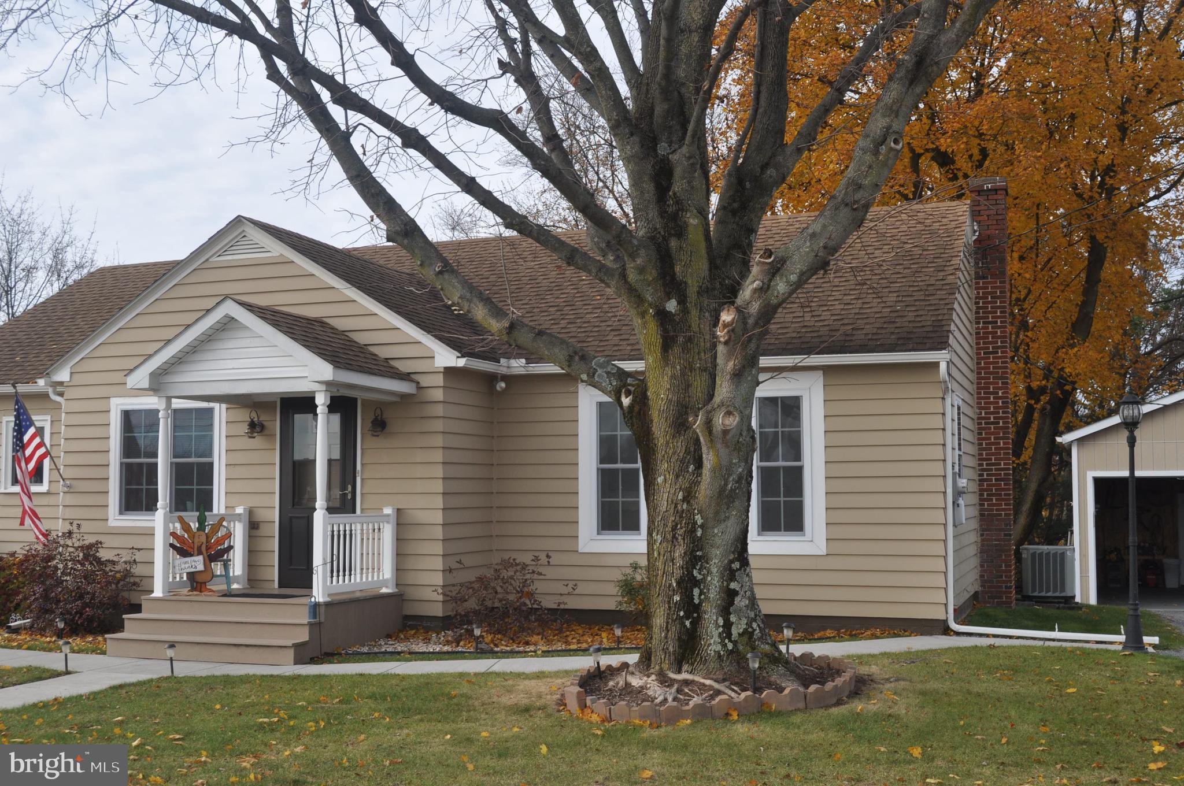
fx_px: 1281
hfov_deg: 49.6
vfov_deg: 34.1
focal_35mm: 39
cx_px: 592
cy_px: 393
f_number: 10
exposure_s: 1/200
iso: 200
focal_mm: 26
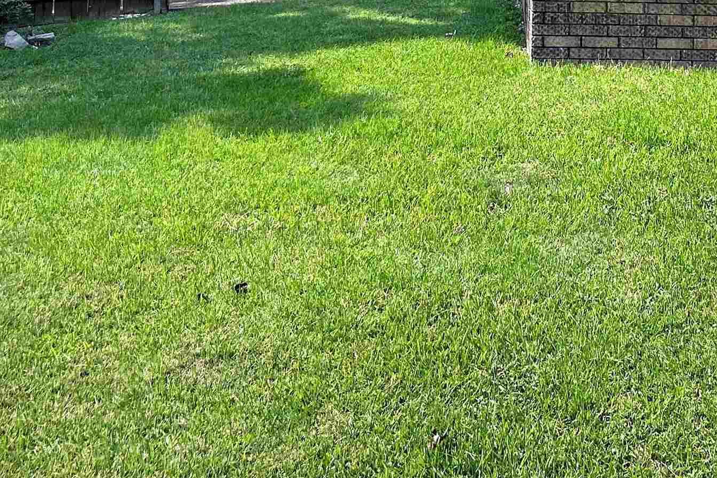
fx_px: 1235
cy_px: -138
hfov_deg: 31.3
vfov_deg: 20.1
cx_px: 599
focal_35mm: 62
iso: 50
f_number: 1.5
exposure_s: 1/873
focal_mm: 5.7
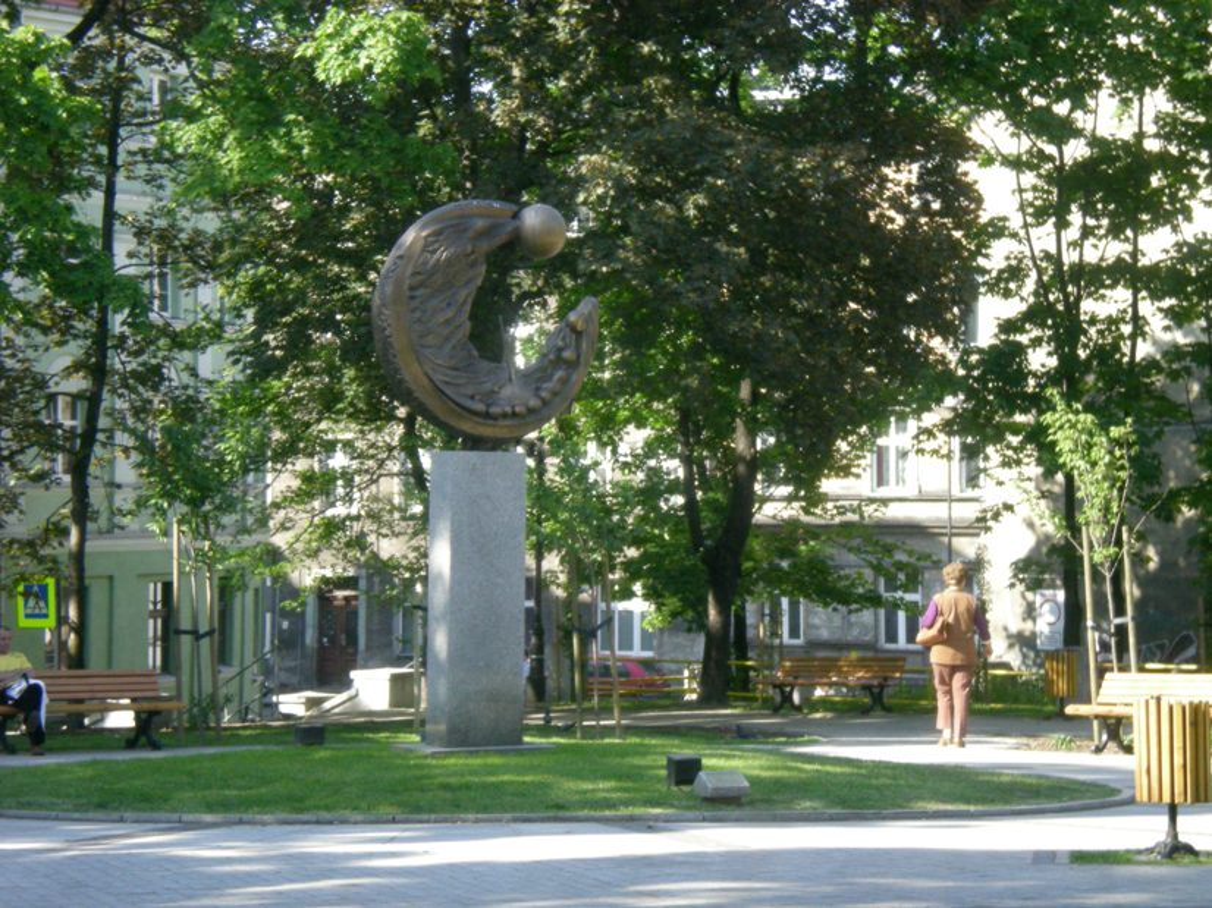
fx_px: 3990
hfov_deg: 17.3
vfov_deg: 13.0
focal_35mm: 114
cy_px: 454
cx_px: 606
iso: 200
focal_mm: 18.9
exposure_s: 1/120
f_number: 5.9
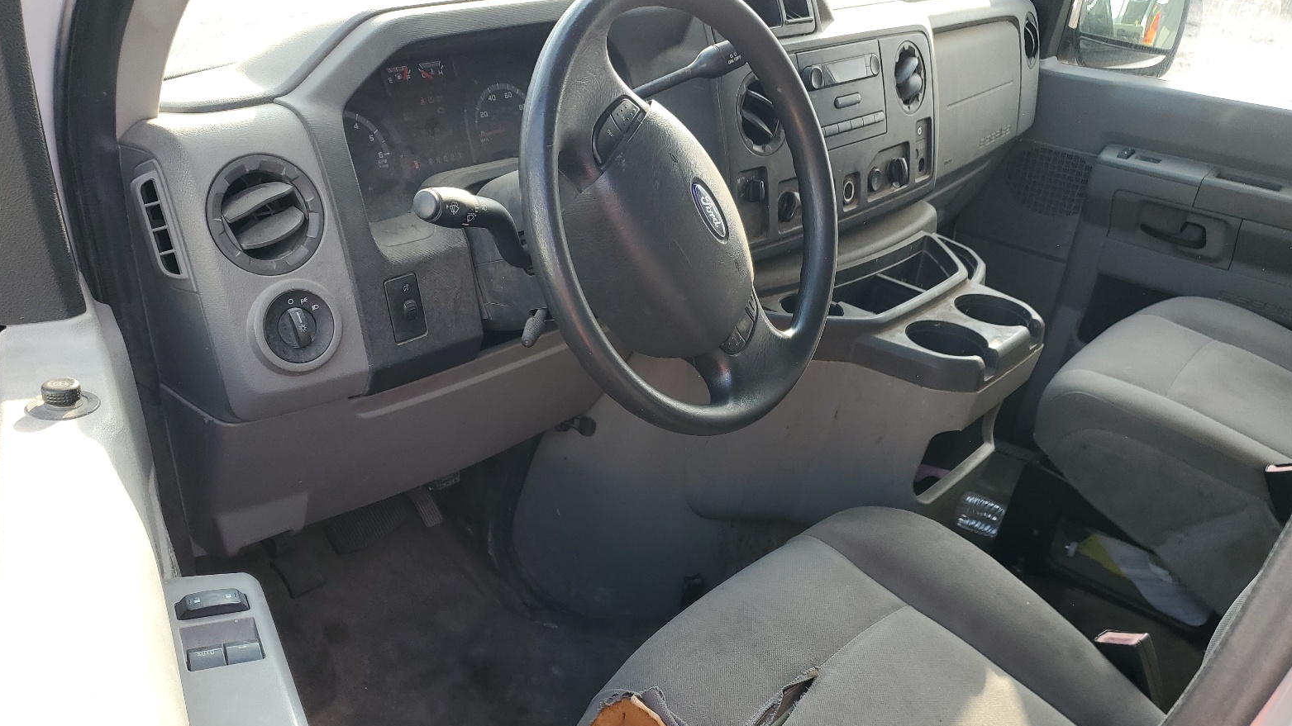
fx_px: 993
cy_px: 467
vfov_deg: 39.8
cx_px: 646
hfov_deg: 66.1
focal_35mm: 29
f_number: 1.5
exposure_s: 1/263
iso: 50
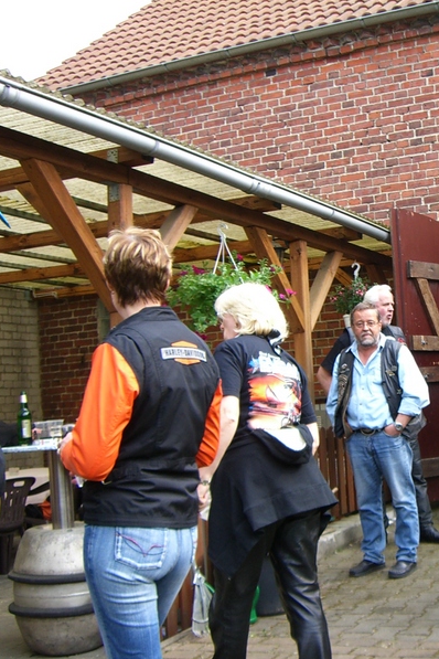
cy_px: 329
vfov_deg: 37.5
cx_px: 418
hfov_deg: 24.6
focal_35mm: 53
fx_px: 969
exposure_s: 1/160
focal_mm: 6.2
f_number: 2.7
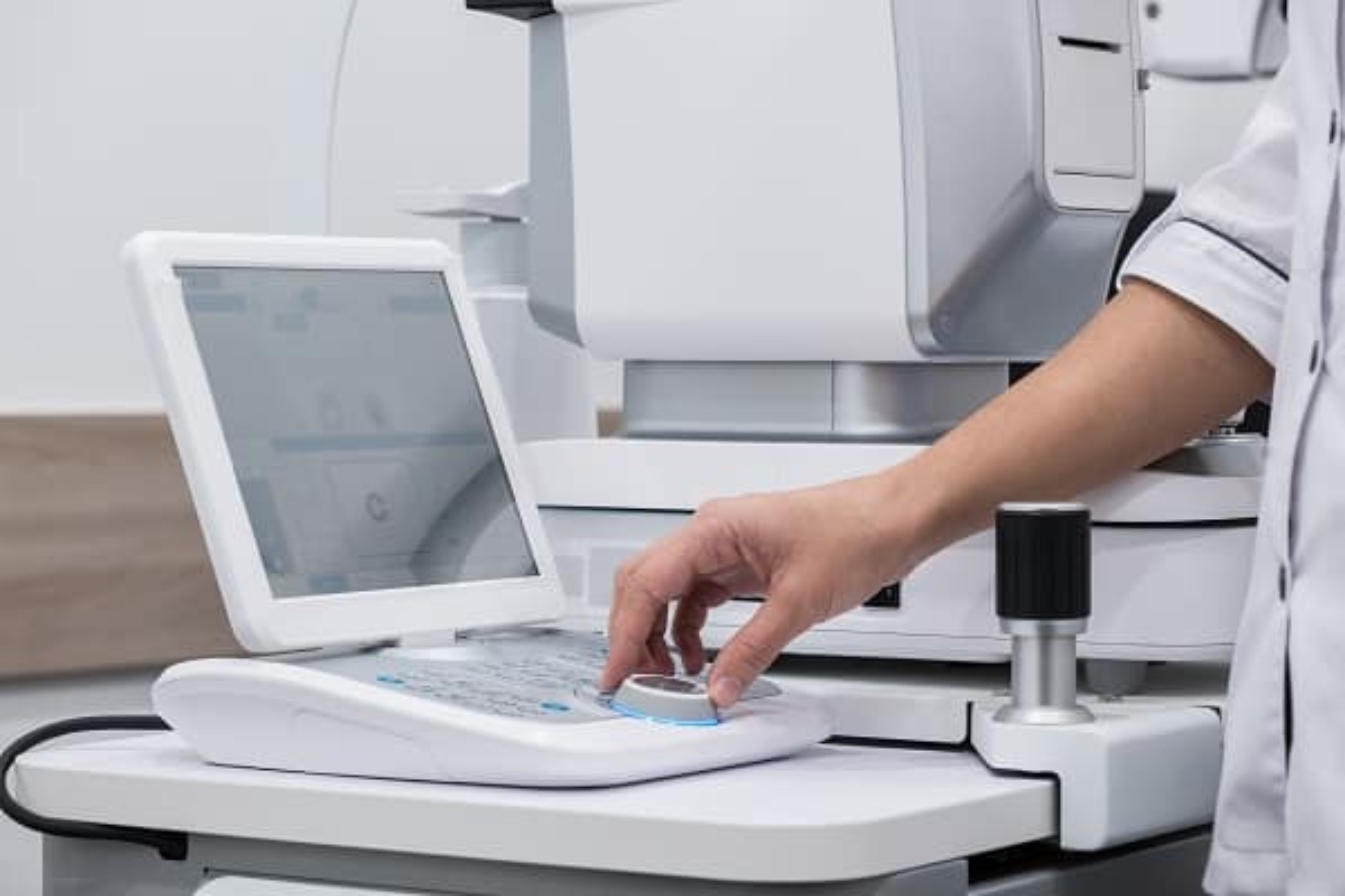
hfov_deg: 19.5
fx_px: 3923
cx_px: 672
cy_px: 448
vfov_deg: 13.0
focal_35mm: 105
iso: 100
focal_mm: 105
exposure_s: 1/4
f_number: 8
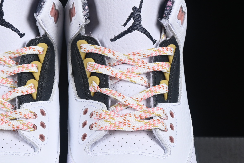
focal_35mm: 178
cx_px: 62
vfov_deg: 7.7
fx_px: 1206
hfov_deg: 11.5
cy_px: 151
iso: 160
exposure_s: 1/100
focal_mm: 50
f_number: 8
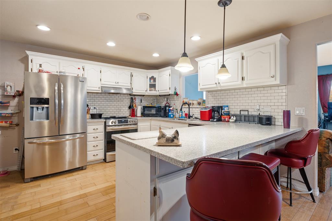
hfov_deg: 91.6
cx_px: 166
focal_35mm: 18
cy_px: 110
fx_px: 161
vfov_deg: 68.8
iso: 250
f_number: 9
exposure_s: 1
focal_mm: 17.5
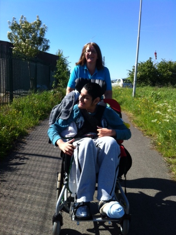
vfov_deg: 52.7
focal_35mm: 35
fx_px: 238
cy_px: 118
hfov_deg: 40.6
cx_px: 88
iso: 80
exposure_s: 1/943
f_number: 2.8
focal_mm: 3.85
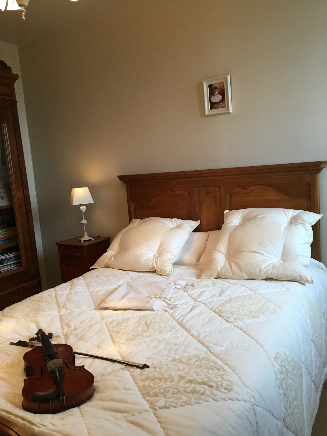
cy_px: 218
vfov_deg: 61.7
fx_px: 365
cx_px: 164
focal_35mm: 29
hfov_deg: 48.2
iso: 100
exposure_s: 1/33
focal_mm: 4.15
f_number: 2.2
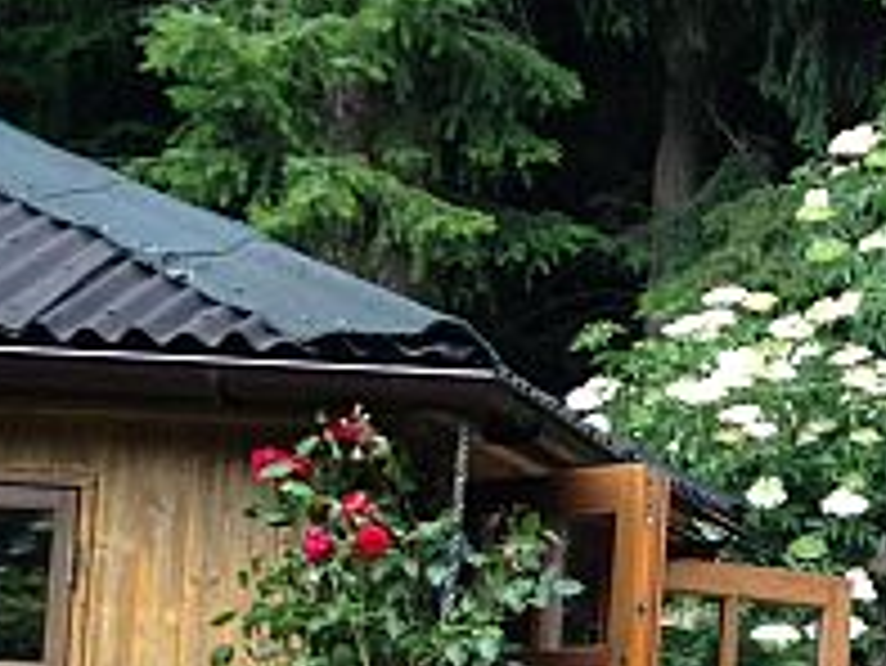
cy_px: 693
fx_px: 3637
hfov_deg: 12.7
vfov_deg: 10.4
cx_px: 1583
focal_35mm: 142
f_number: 2.4
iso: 50
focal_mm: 4.28
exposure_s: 1/141
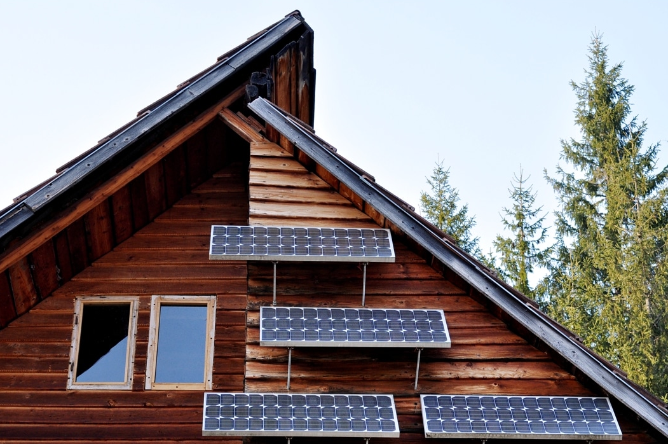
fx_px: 1835
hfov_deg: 20.6
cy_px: 237
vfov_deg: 13.8
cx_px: 314
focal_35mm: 99
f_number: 8
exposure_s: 1/100
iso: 320
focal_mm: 60
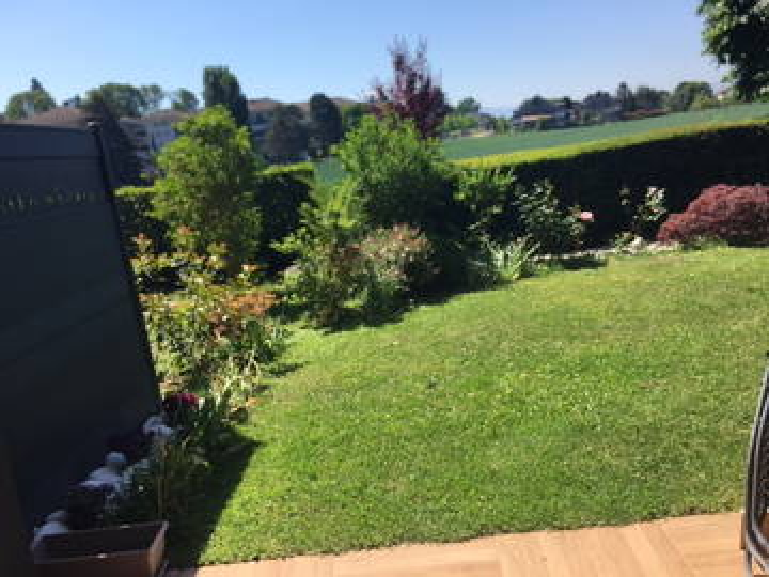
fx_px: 644
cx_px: 384
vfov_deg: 48.2
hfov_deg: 61.7
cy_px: 288
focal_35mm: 29
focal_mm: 4.15
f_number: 2.2
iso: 25
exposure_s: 1/1083
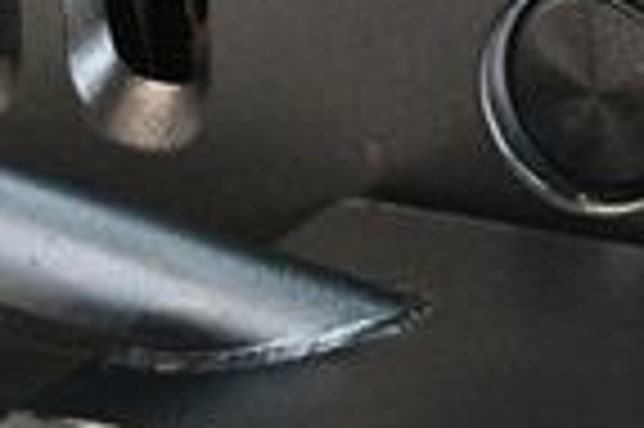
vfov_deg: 6.3
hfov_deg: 9.4
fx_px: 3842
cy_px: -36
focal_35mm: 215
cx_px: 865
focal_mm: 32
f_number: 4
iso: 3200
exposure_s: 1/80
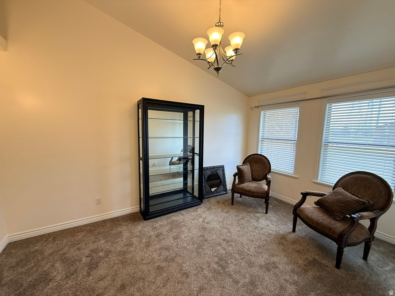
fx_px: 160
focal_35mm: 14
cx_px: 198
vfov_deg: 85.7
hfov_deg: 102.1
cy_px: 148
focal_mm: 2.22
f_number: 2.2
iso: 100
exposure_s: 1/120
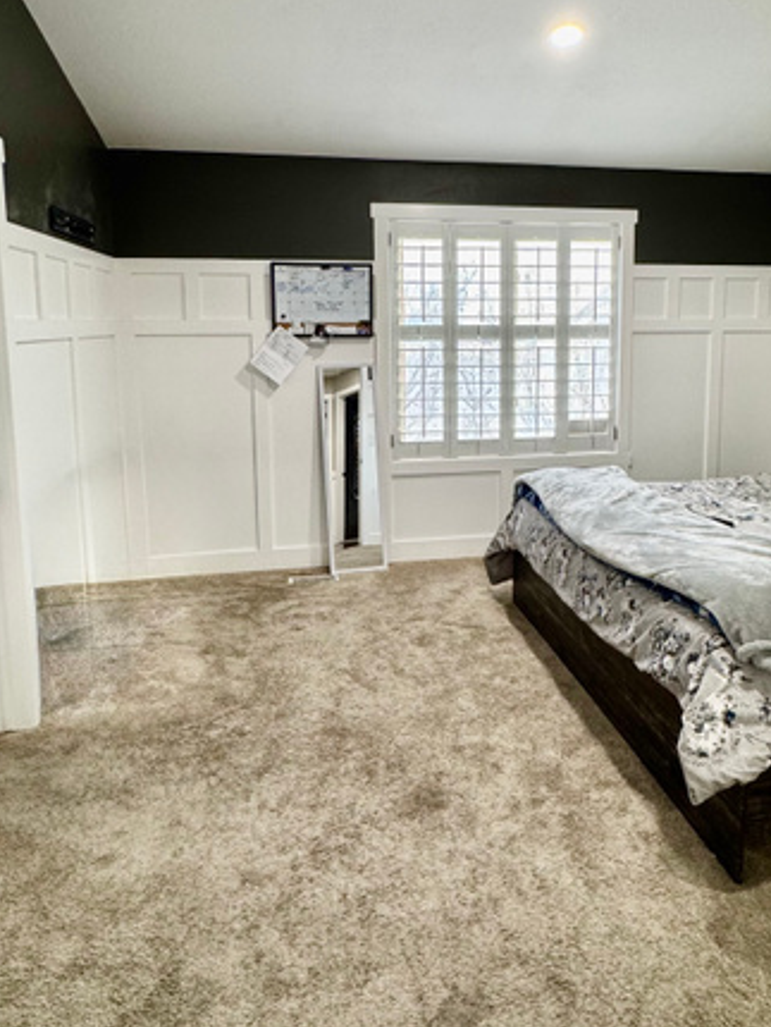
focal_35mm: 25
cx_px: 442
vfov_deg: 68.7
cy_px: 411
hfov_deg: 54.7
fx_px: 742
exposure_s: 1/60
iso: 200
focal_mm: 2.22
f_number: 2.2
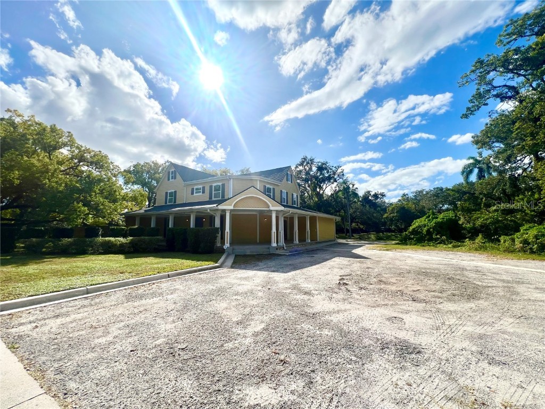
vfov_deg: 89.9
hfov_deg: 106.2
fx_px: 205
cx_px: 272
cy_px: 204
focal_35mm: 13
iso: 32
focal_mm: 1.57
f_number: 1.8
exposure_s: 1/3425
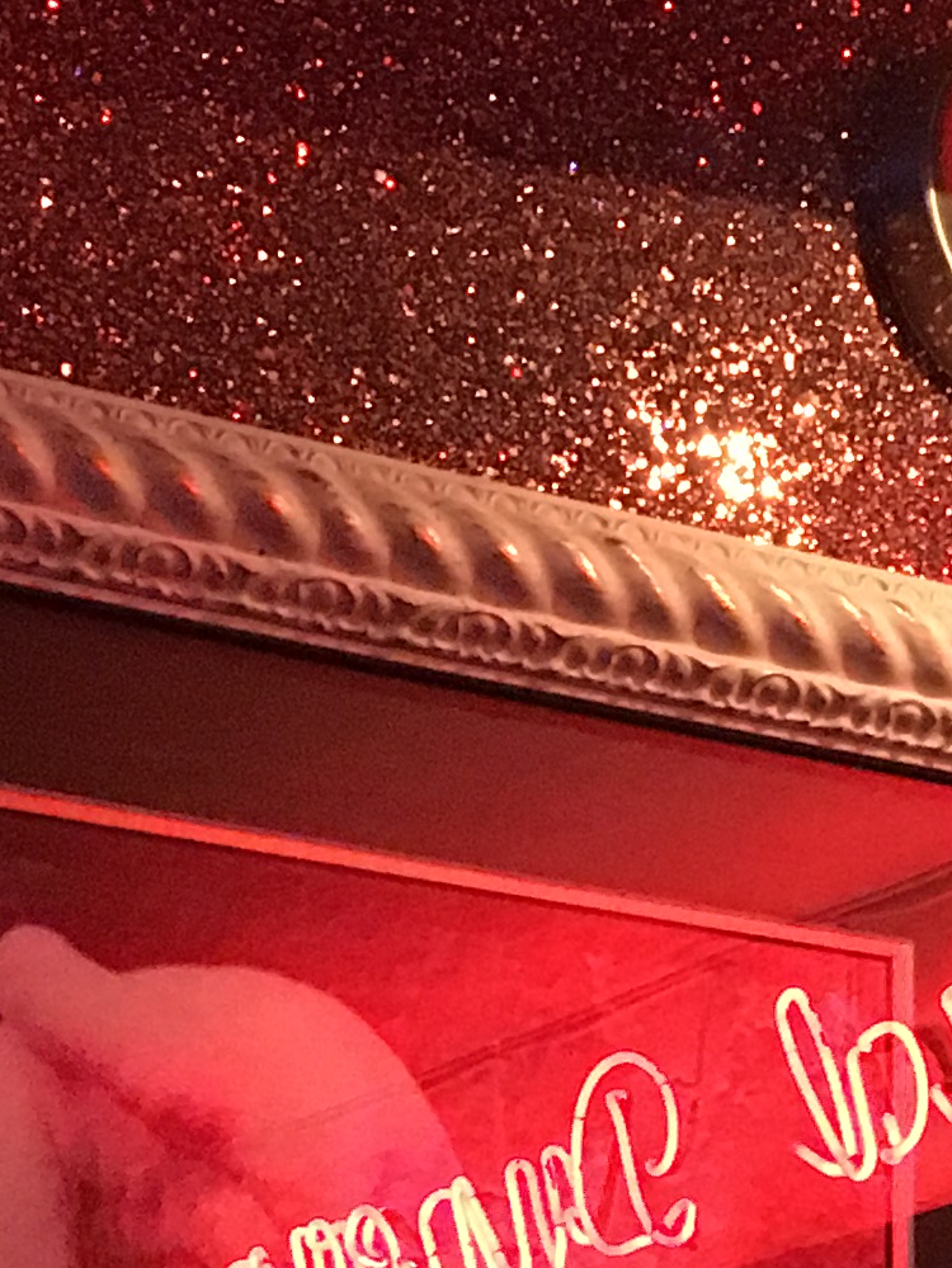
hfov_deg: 12.6
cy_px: 1702
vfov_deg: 15.9
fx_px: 4288
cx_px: 875
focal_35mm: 117
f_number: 2.2
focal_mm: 4.15
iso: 320
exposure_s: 1/17
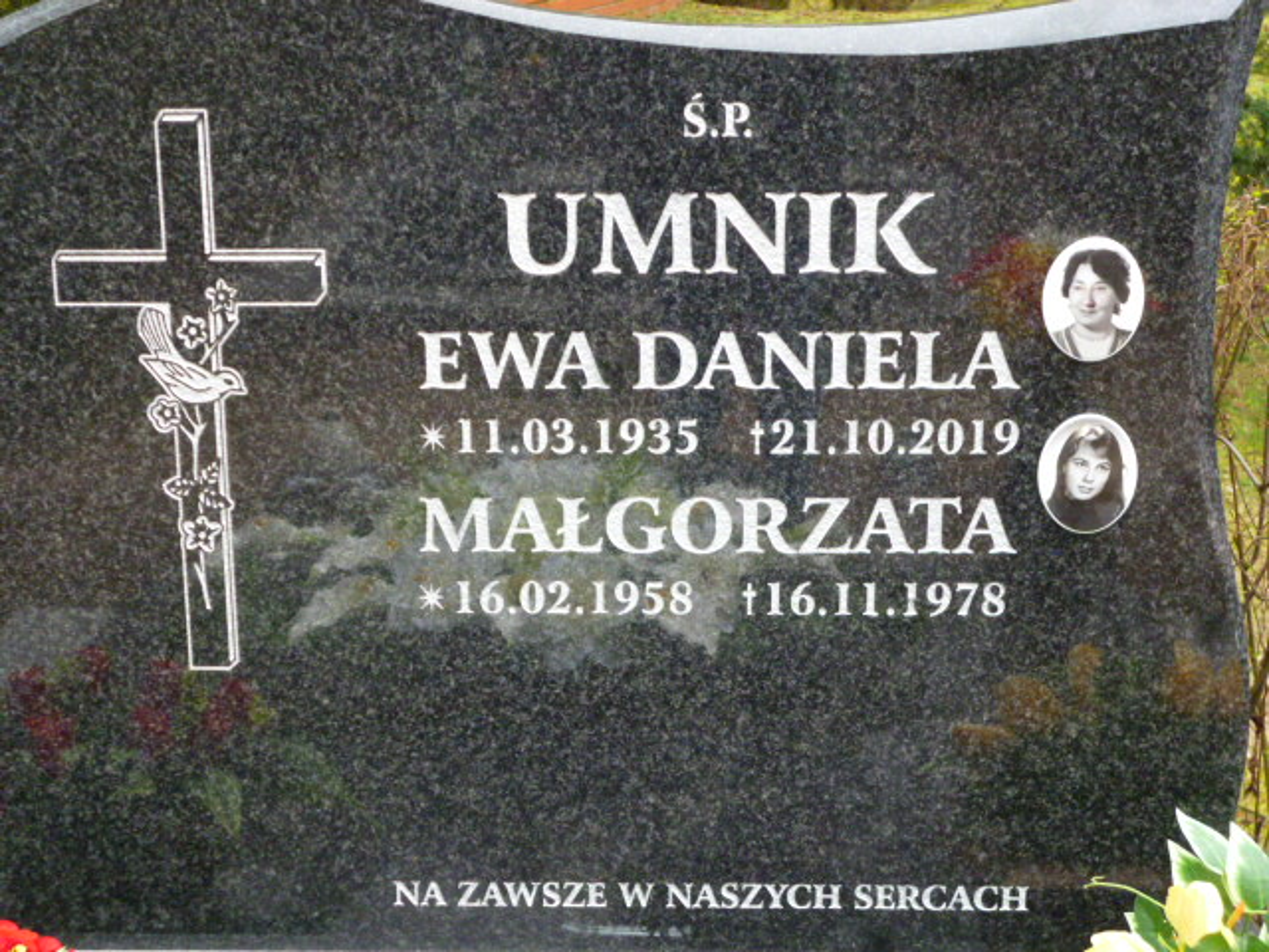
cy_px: 476
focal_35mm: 63
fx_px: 2310
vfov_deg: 23.3
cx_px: 634
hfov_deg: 30.7
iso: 400
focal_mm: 11.2
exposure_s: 1/60
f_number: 4.7
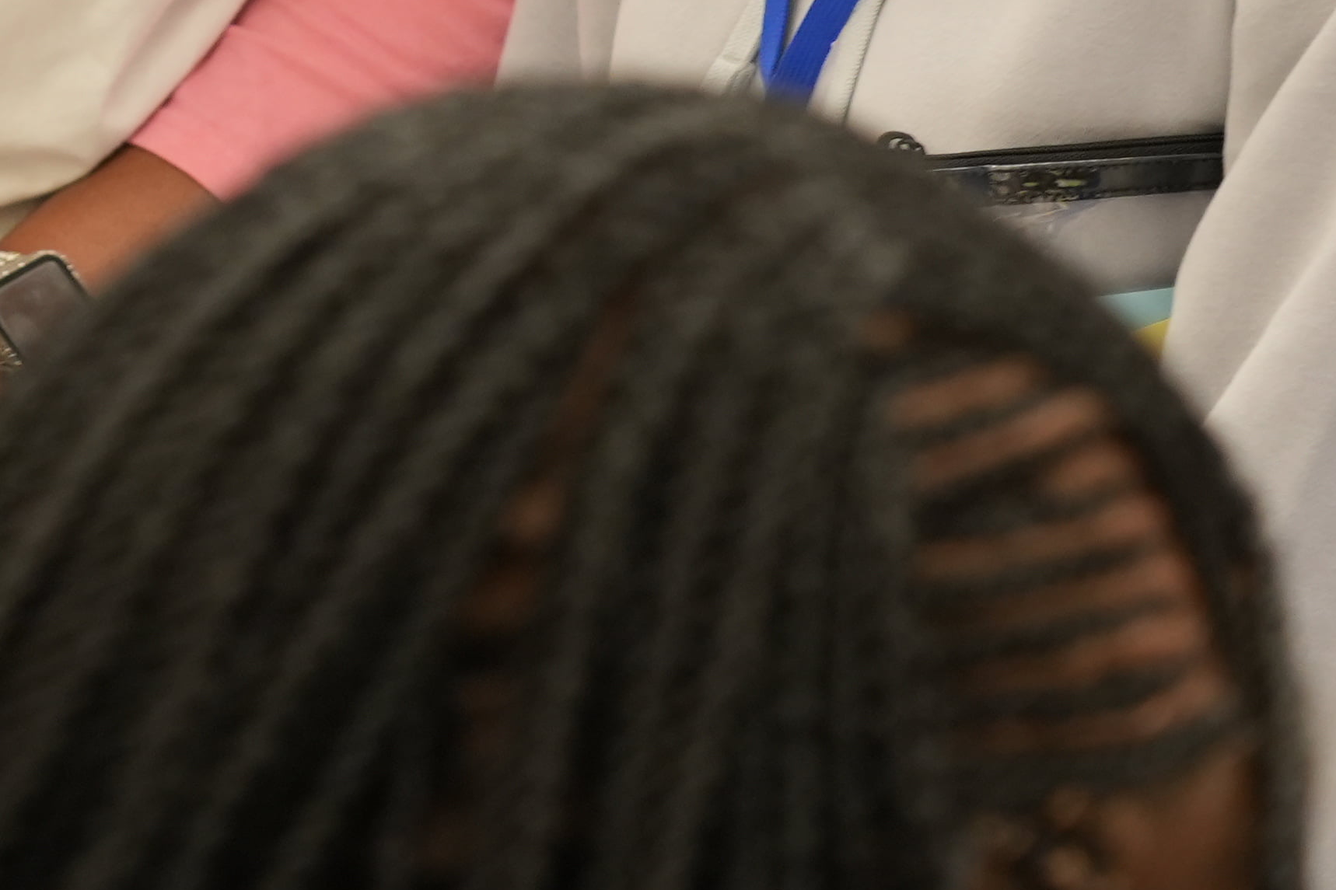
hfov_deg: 7.9
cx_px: -212
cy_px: -300
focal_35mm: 257
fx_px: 9536
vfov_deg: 5.3
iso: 800
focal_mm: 63
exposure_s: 1/30
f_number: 4
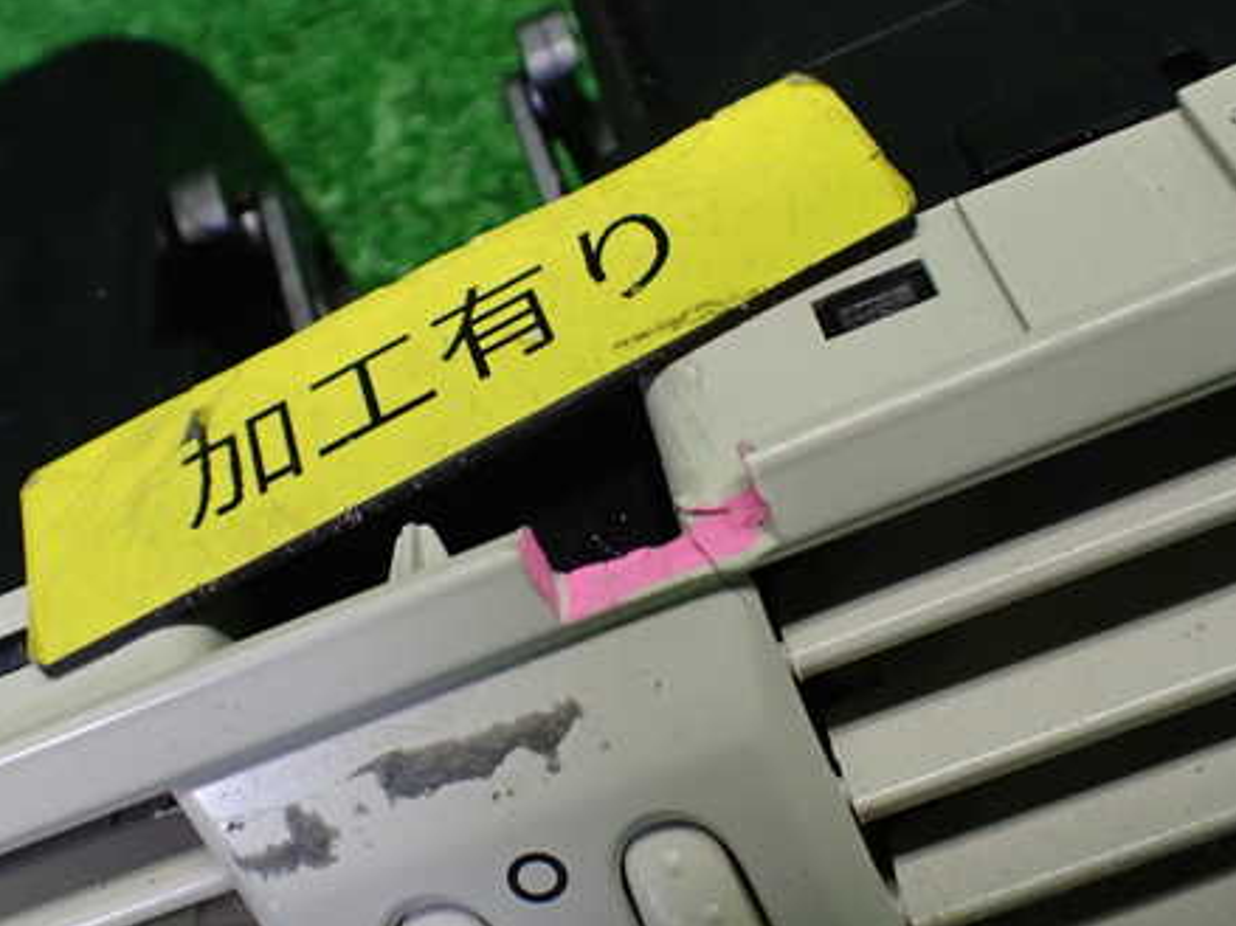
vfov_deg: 35.1
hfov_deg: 45.8
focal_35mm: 41
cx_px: 594
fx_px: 1464
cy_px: 464
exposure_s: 1/125
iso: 400
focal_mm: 5.4
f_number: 2.3
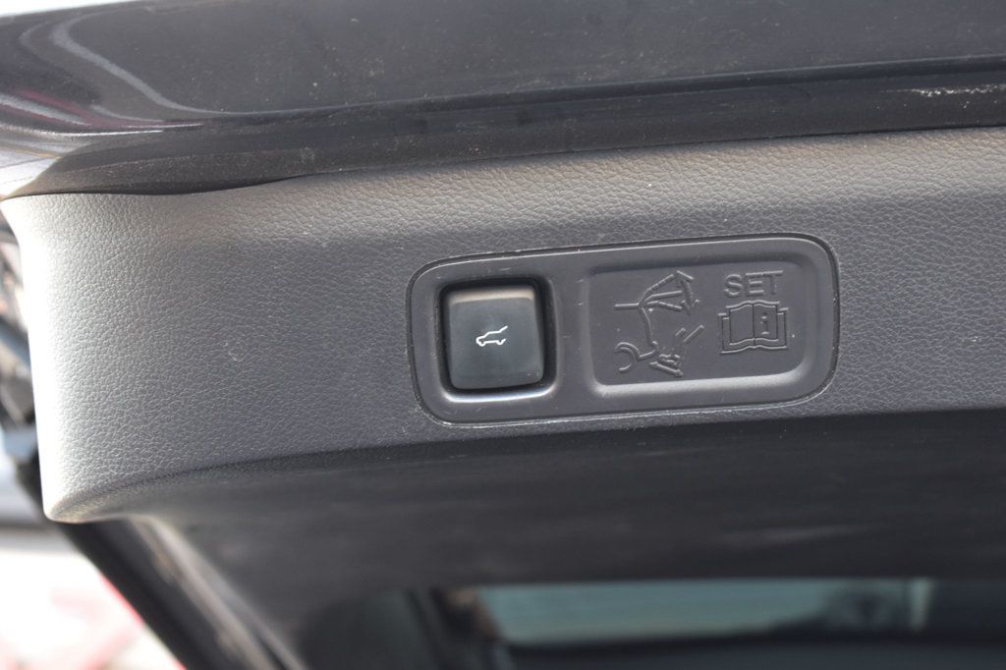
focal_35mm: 82
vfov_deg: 16.5
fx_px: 2305
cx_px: 503
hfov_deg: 24.6
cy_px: 335
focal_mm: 55
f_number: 6.3
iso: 400
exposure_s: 1/20
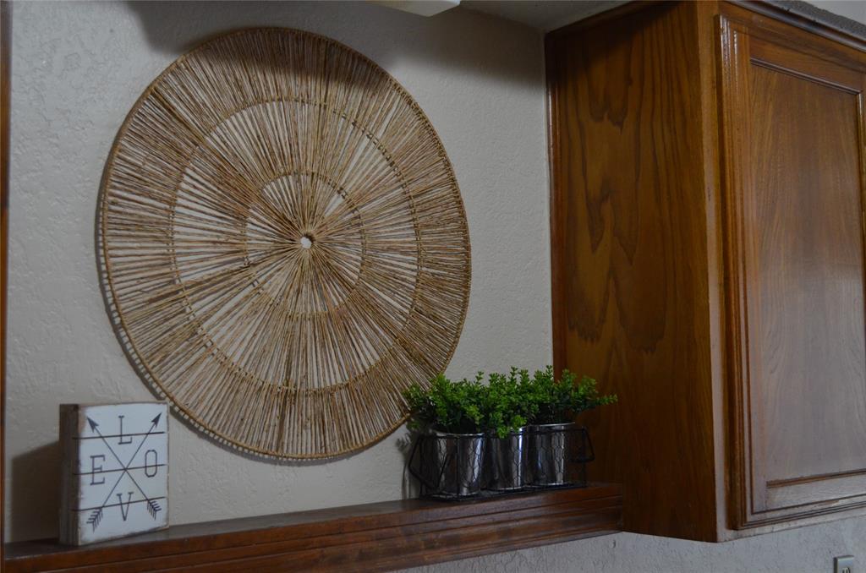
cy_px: 286
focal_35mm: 44
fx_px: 1044
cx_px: 433
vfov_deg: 30.7
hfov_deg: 45.0
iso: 1600
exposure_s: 1/100
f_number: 4.5
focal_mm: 29
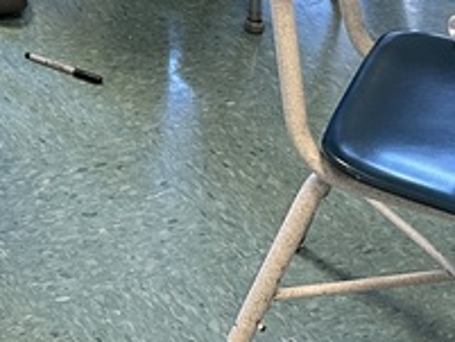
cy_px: -460
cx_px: -213
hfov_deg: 15.0
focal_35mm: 122
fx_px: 1605
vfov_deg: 10.6
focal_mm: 6.86
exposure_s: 1/121
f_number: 1.78
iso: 100
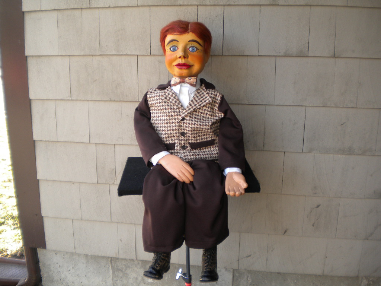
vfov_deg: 40.7
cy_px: 143
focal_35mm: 35
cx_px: 190
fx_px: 385
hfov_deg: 52.6
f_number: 3.1
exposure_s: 1/60.4
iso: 80
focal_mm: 6.3
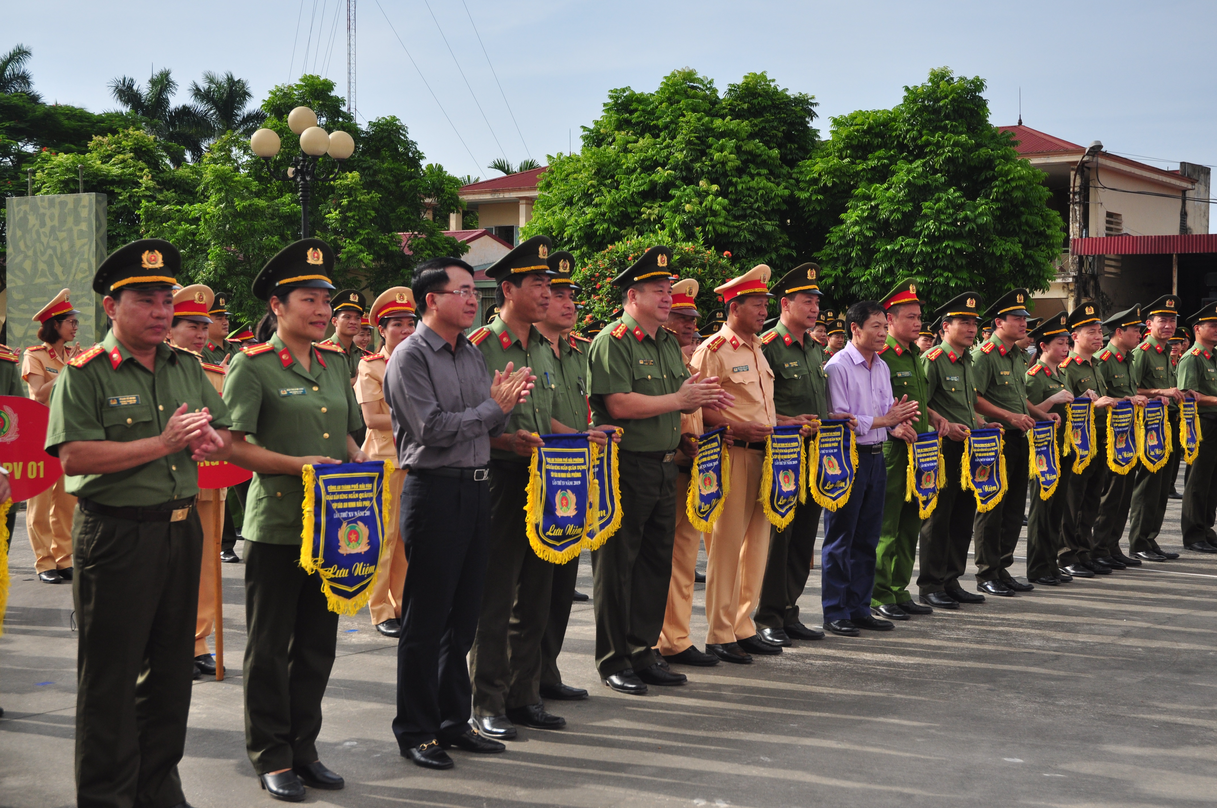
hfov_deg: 38.9
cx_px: 608
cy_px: 404
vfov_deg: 26.4
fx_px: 1722
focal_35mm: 51
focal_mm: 34
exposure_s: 1/800
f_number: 5
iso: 320
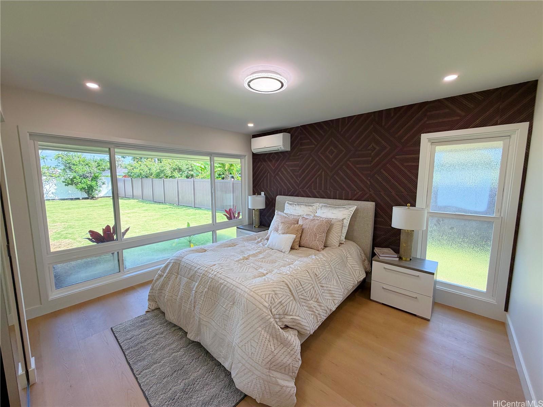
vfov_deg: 85.7
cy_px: 204
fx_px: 220
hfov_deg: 102.1
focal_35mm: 14
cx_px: 272
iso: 64
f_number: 2.2
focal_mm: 2.22
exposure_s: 1/120
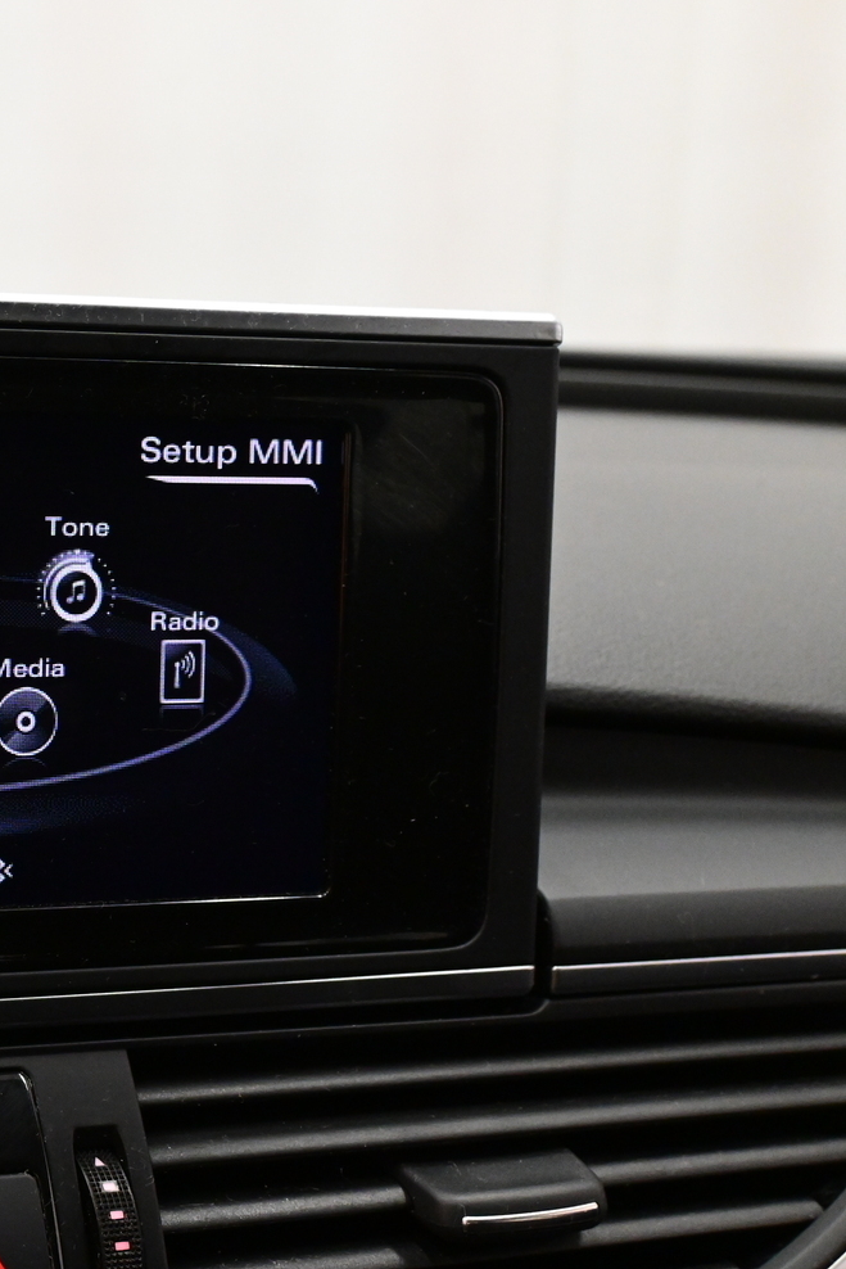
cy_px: 665
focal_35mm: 60
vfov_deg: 33.3
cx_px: -193
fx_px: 2122
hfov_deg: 20.9
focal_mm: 24.5
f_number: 5.6
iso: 3200
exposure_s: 1/100
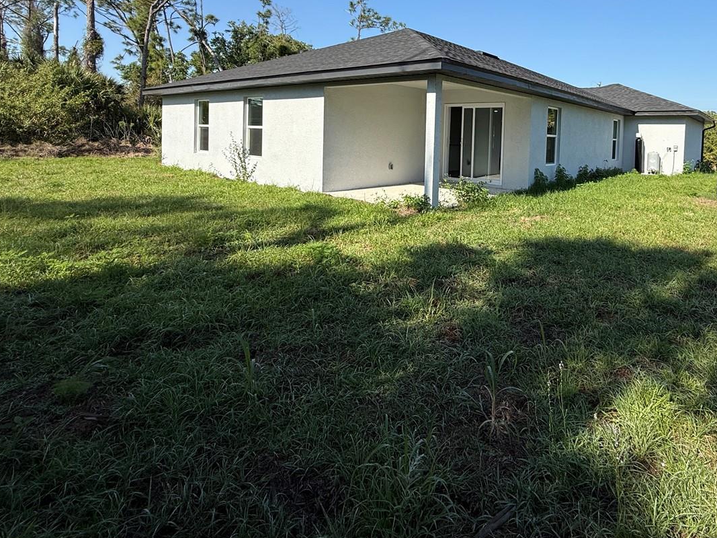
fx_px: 435
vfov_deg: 60.8
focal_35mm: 21
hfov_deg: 77.8
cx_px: 441
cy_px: 152
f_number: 2.2
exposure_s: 1/1464
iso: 50
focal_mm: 2.22
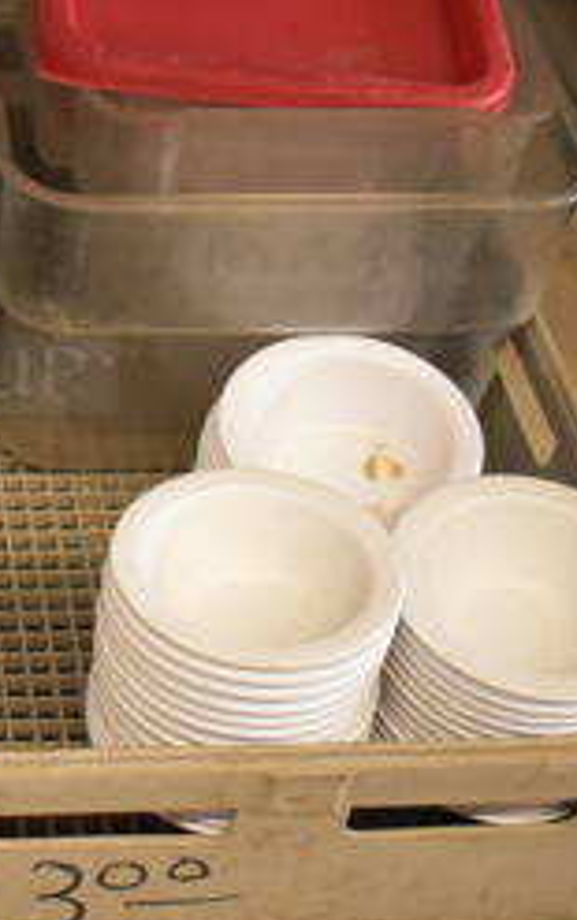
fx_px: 2082
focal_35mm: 83
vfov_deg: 24.6
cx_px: -294
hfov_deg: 14.7
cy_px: 216
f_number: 3.8
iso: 3200
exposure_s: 1/125
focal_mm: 22
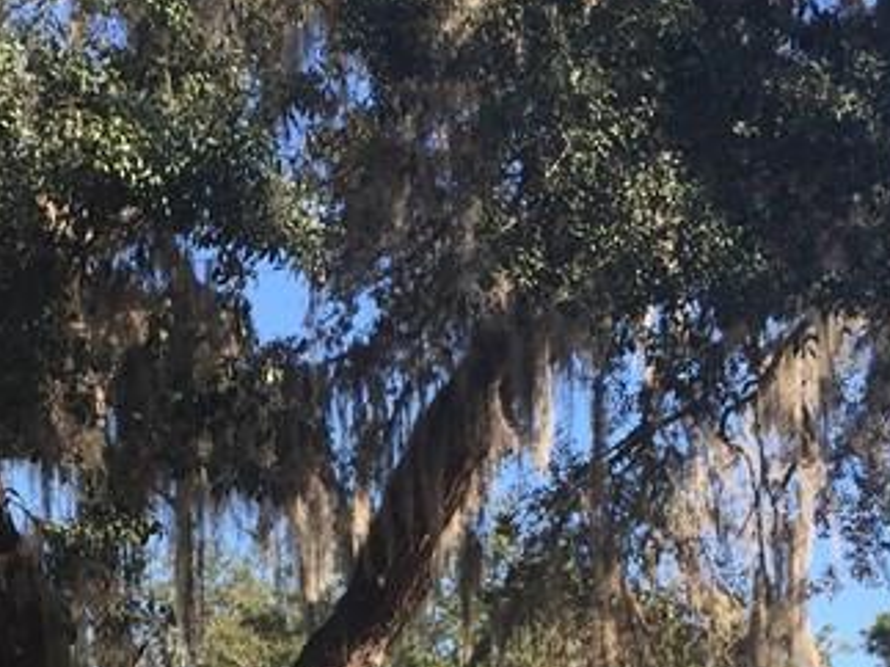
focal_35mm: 92
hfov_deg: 20.7
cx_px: 39
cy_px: 887
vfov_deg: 15.2
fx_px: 2365
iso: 32
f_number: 2.2
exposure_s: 1/694
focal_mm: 4.15
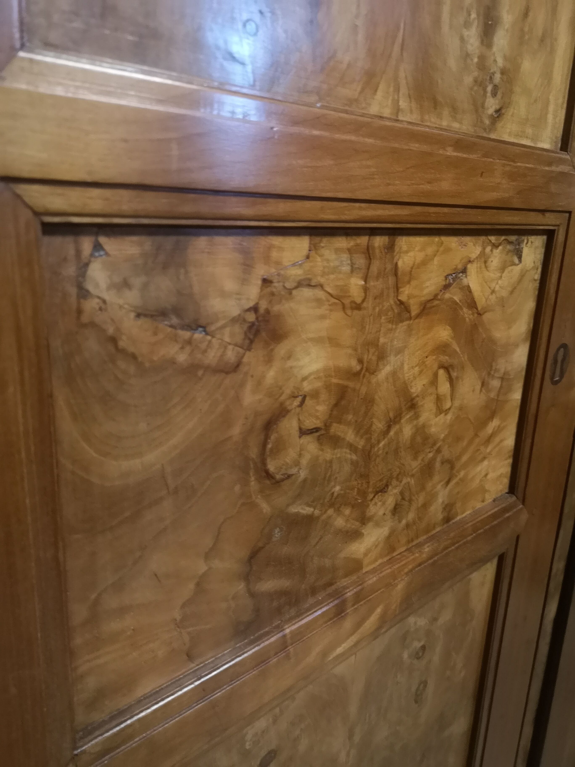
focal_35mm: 27
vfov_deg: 65.3
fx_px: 598
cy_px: 384
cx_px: 288
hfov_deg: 51.4
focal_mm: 5.58
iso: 800
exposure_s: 1/16.7
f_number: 1.8
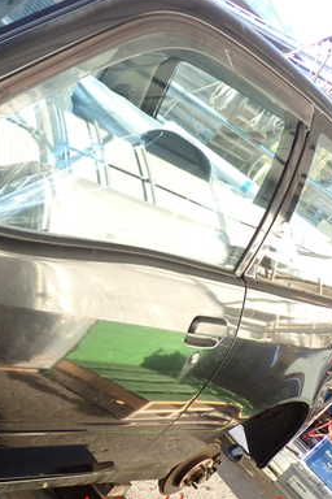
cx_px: -12
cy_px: 234
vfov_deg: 38.2
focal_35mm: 52
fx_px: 719
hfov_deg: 24.6
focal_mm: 5.79
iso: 160
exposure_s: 1/125
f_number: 2.4
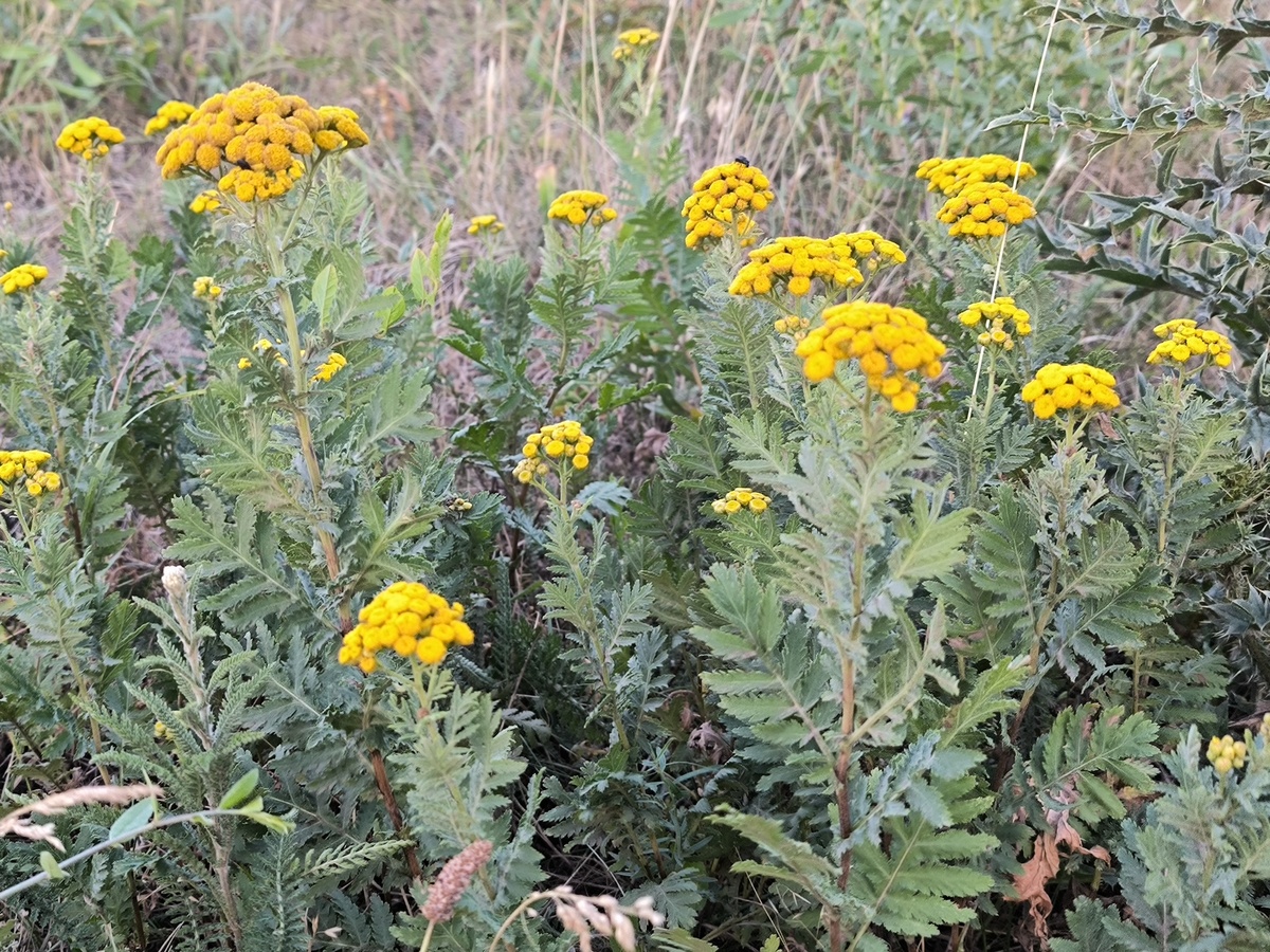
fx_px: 1834
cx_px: 635
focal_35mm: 50
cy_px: 476
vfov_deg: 29.1
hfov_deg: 38.2
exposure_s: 1/100
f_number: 1.9
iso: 160
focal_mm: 6.92
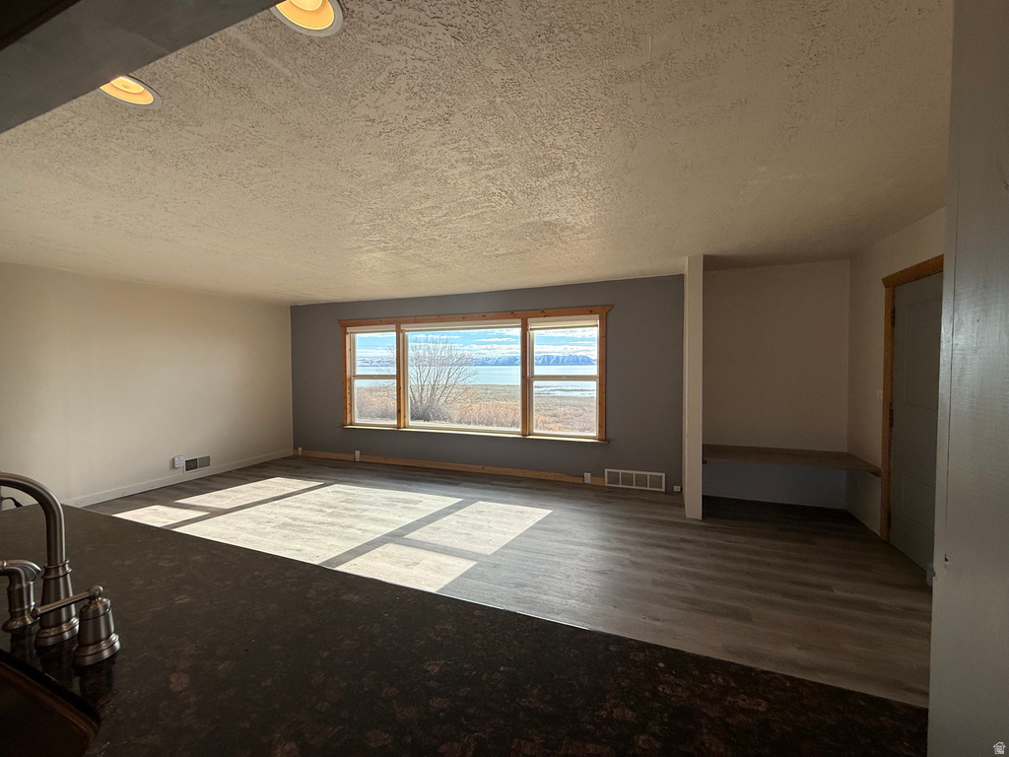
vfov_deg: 85.7
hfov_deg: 102.1
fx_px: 408
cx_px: 504
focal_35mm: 14
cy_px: 378
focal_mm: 2.22
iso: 64
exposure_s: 1/679
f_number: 2.2
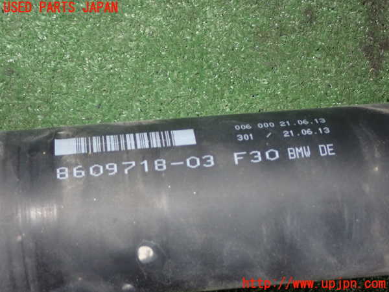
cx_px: 194
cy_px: 146
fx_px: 865
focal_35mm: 77
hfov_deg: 25.3
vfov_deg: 19.1
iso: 800
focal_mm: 13.65
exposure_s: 1/80
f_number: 13
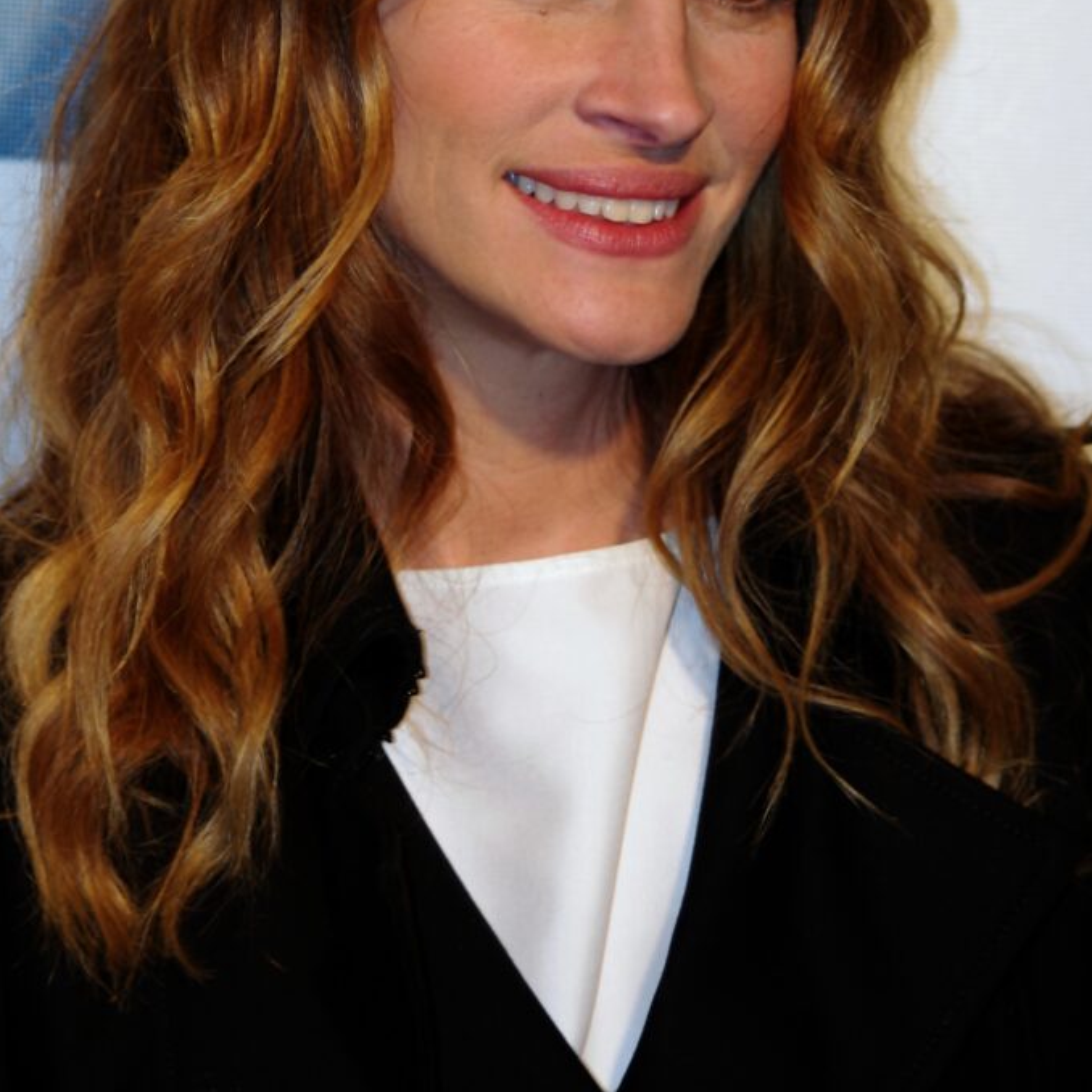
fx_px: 5354
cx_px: 546
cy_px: 345
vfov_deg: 11.6
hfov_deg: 11.6
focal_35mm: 150
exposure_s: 1/50
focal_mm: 77.5
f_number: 4
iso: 200
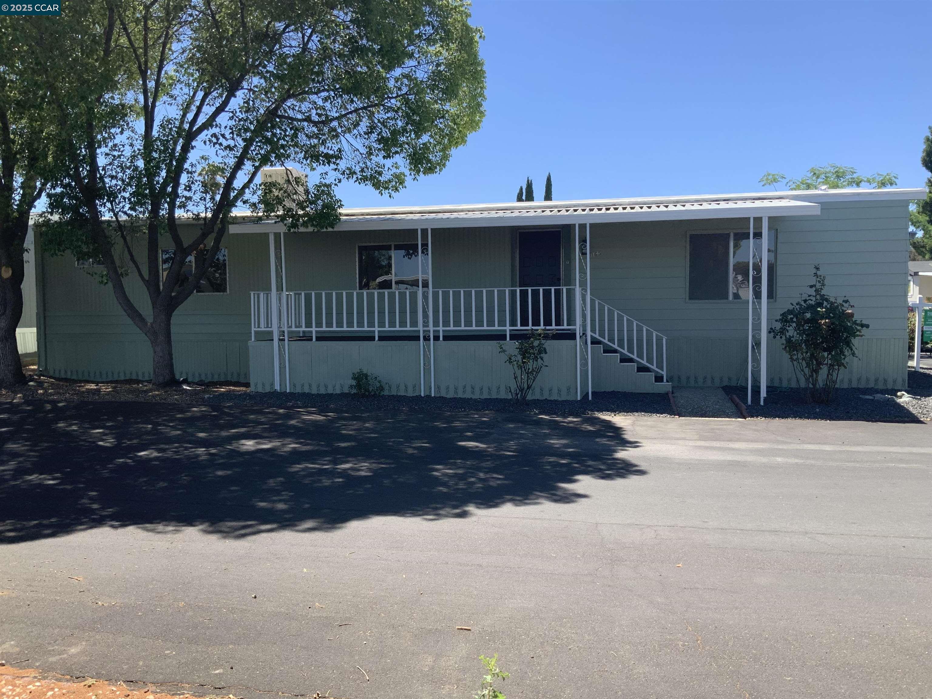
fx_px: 781
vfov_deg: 48.2
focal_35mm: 29
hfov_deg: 61.7
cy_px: 350
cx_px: 466
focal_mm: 3
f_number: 1.8
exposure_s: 1/1035
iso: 16
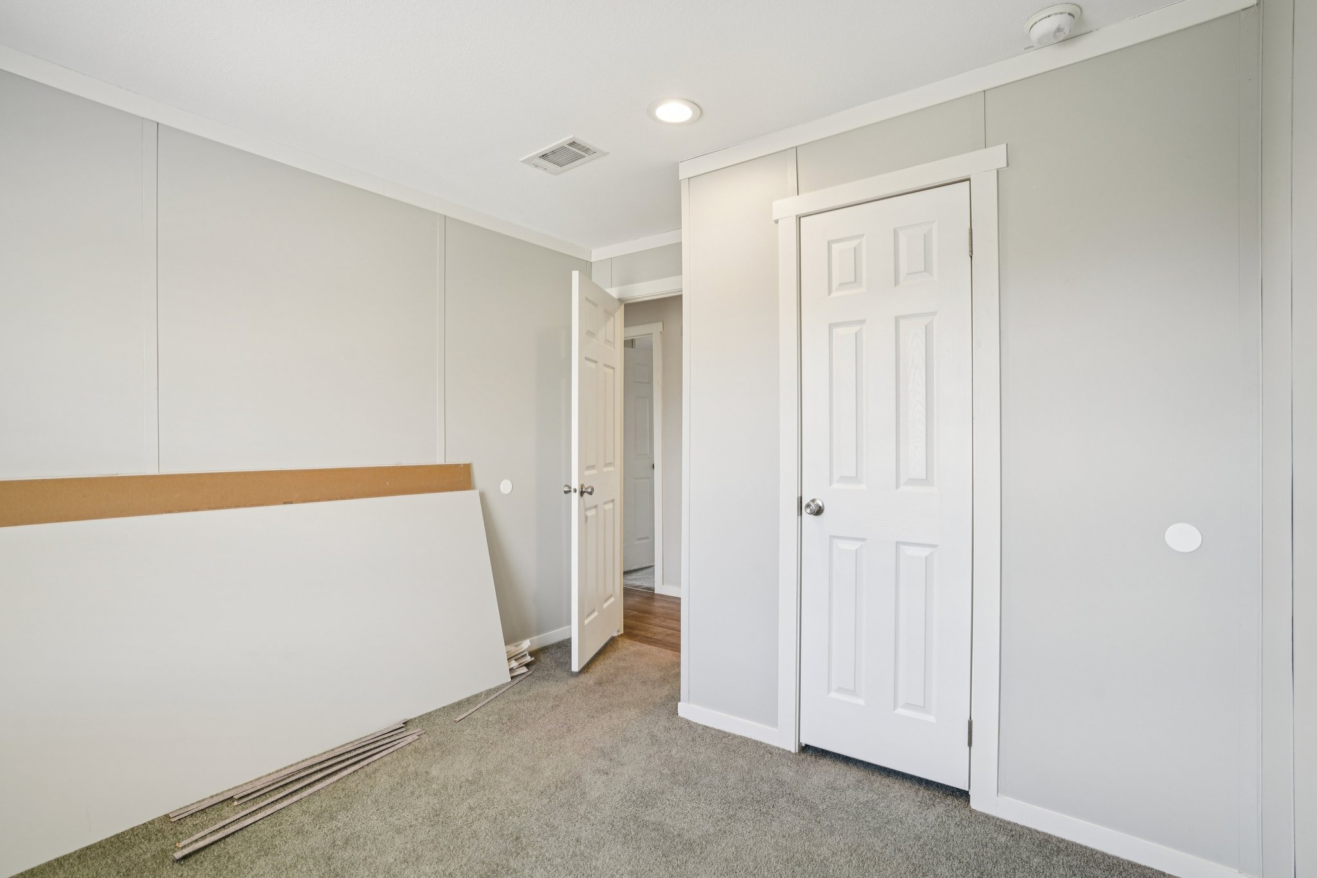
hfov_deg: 96.7
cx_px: 658
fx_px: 585
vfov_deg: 73.7
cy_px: 439
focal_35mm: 16
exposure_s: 1/30
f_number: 8
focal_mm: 16
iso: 400
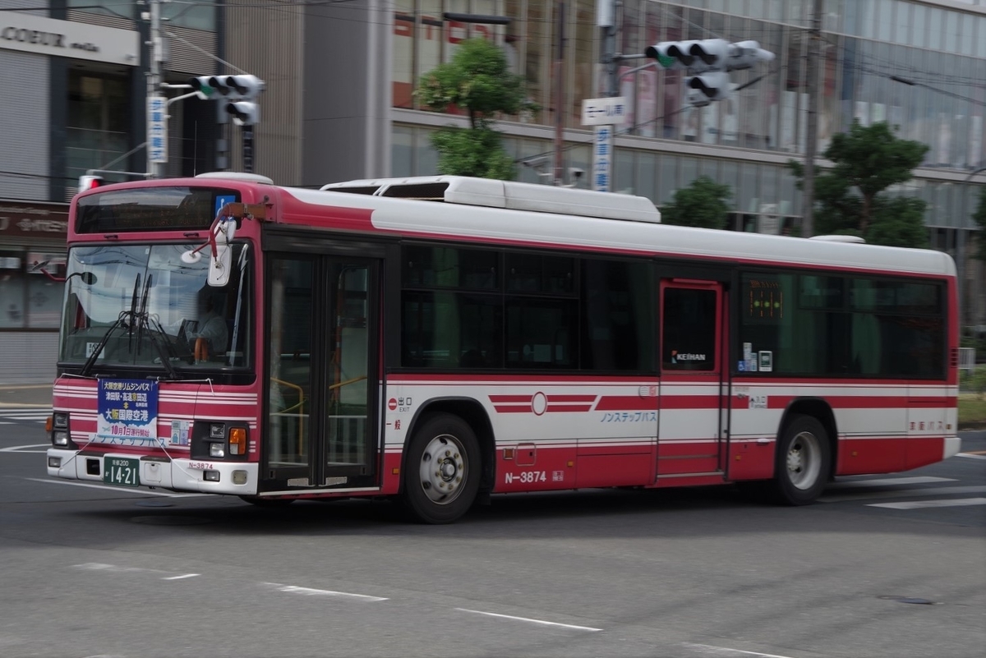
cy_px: 329
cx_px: 493
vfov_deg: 22.6
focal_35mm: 60
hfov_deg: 33.4
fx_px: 1644
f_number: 10
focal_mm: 40
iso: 200
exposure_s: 1/125
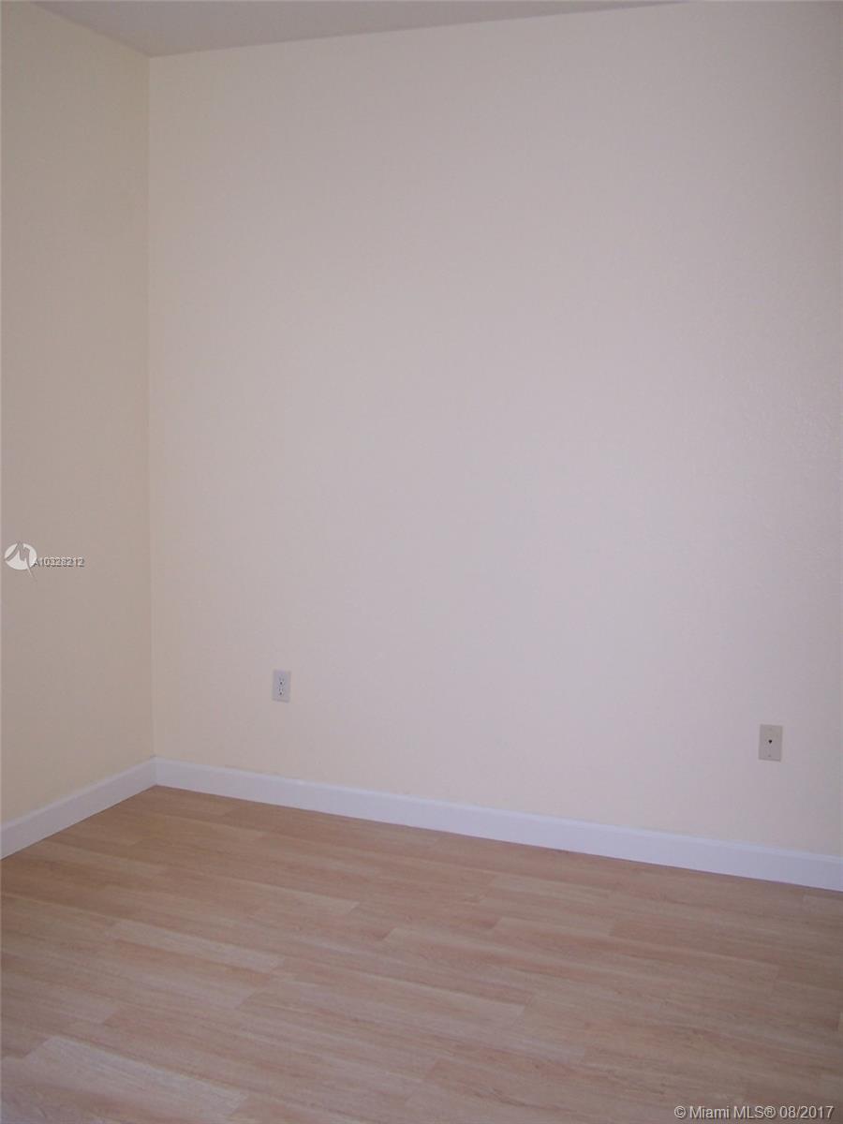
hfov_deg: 37.7
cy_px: 562
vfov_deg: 49.0
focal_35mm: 38
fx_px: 1234
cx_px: 422
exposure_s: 1/60
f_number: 2.8
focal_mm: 6.3
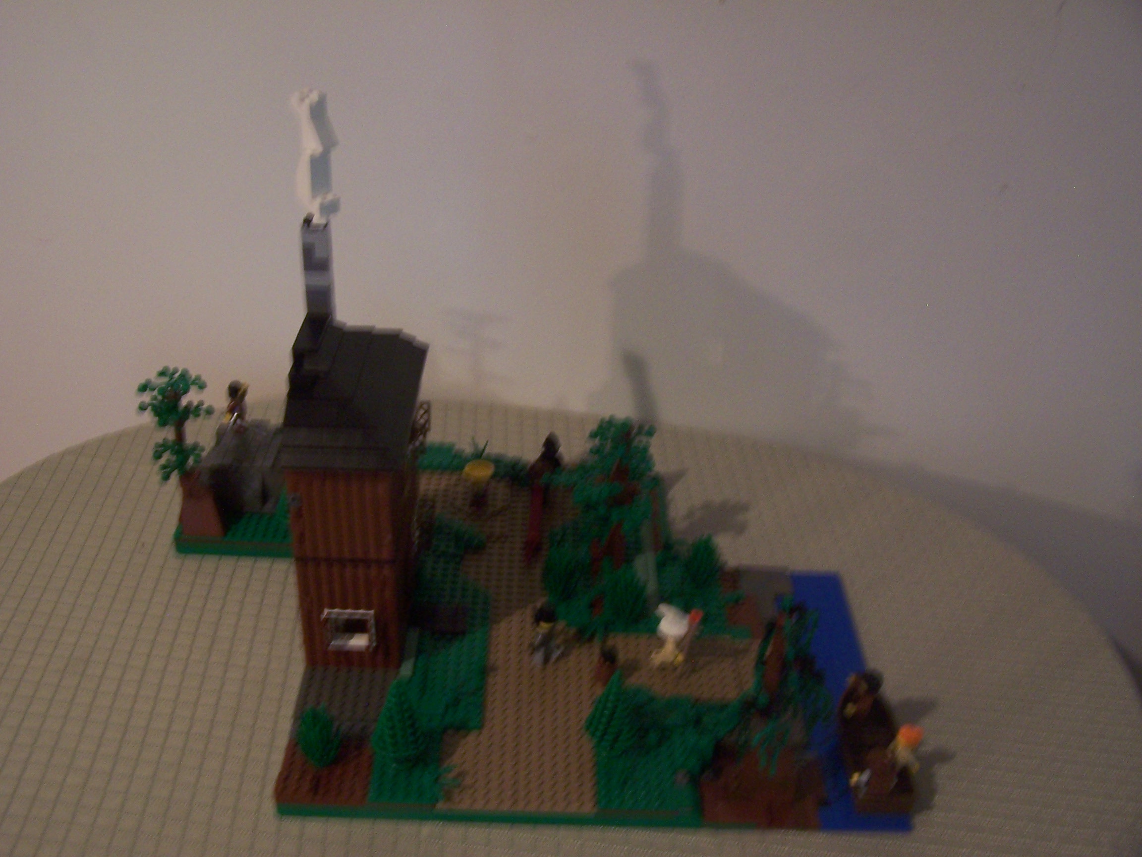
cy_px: 428
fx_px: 1254
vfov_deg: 37.7
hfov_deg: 49.0
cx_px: 571
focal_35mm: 38
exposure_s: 1/8
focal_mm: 6.3
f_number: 2.8
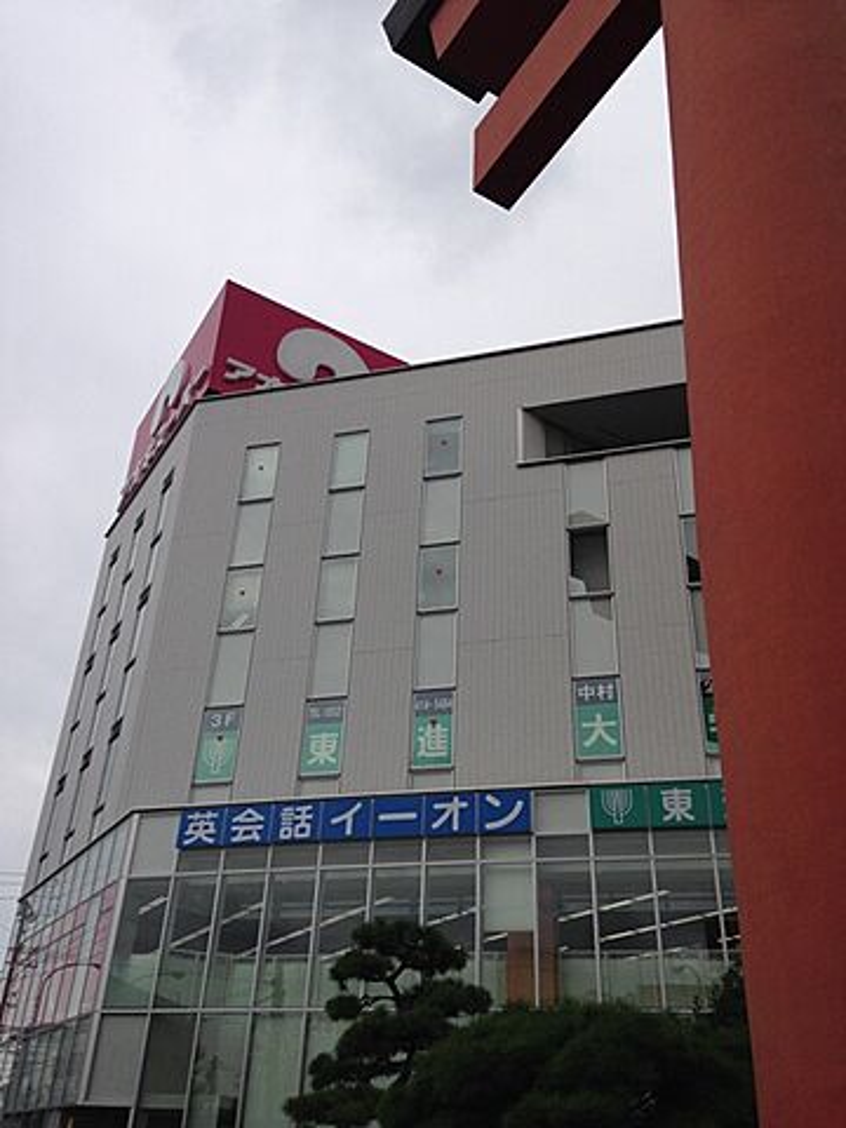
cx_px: 423
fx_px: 1075
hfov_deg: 42.9
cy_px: 564
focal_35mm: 33
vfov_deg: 55.4
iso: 50
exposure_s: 1/3876
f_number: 2.4
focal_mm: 4.12
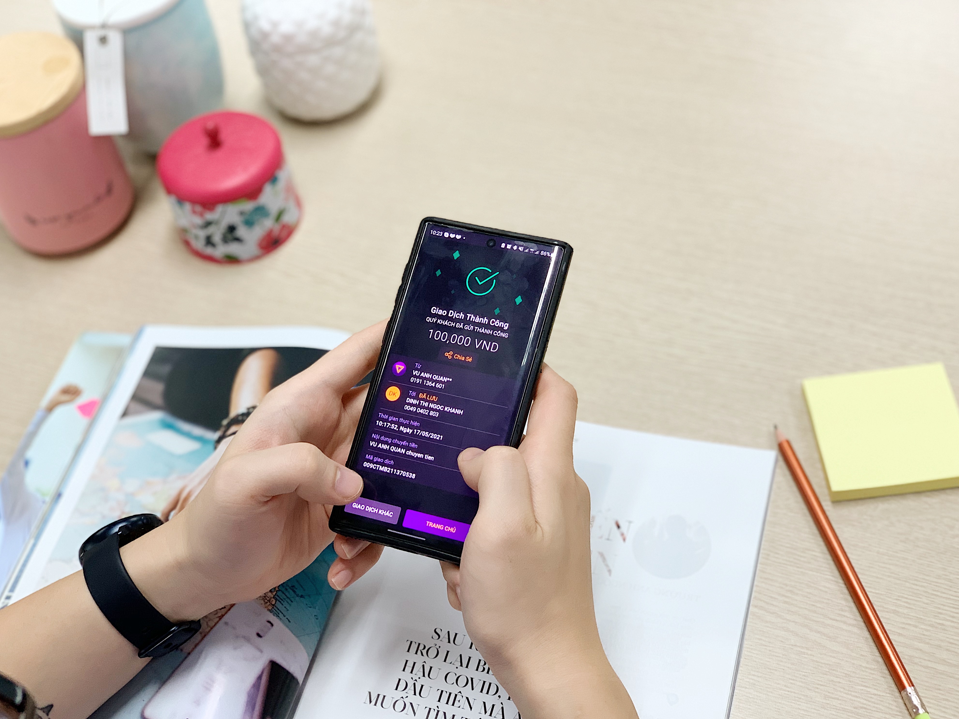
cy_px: 364
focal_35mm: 53
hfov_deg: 36.2
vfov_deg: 27.5
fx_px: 1468
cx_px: 480
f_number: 2.4
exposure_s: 1/100
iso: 100
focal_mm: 6
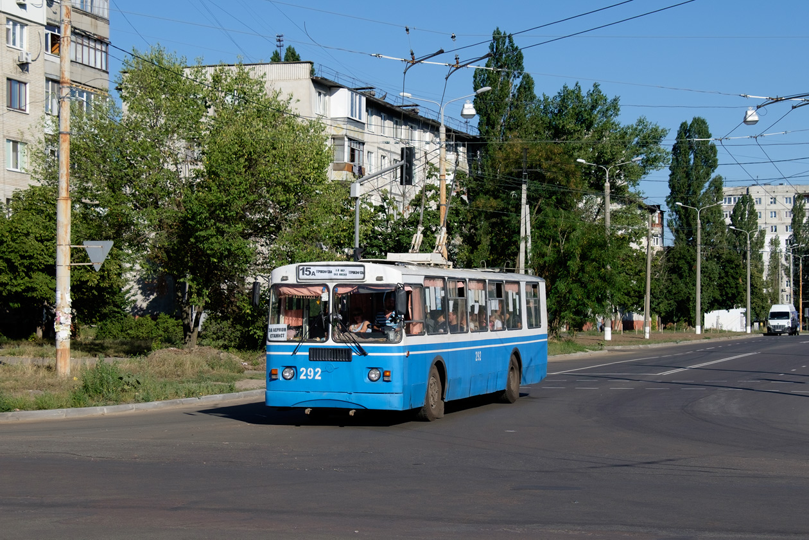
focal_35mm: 49
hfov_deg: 40.3
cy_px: 270
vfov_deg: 27.5
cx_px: 404
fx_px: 1101
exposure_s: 1/500
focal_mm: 32.6
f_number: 8
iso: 200
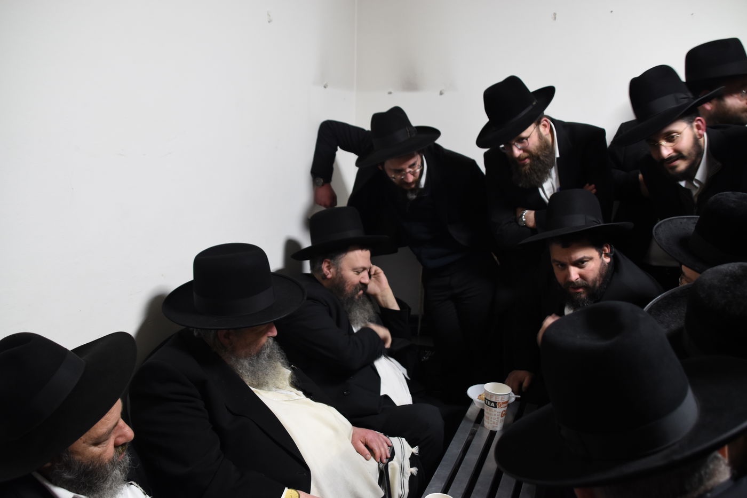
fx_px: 622
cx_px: 374
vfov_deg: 43.6
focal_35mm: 30
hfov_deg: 61.9
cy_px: 249
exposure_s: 1/13
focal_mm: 20
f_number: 4
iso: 800
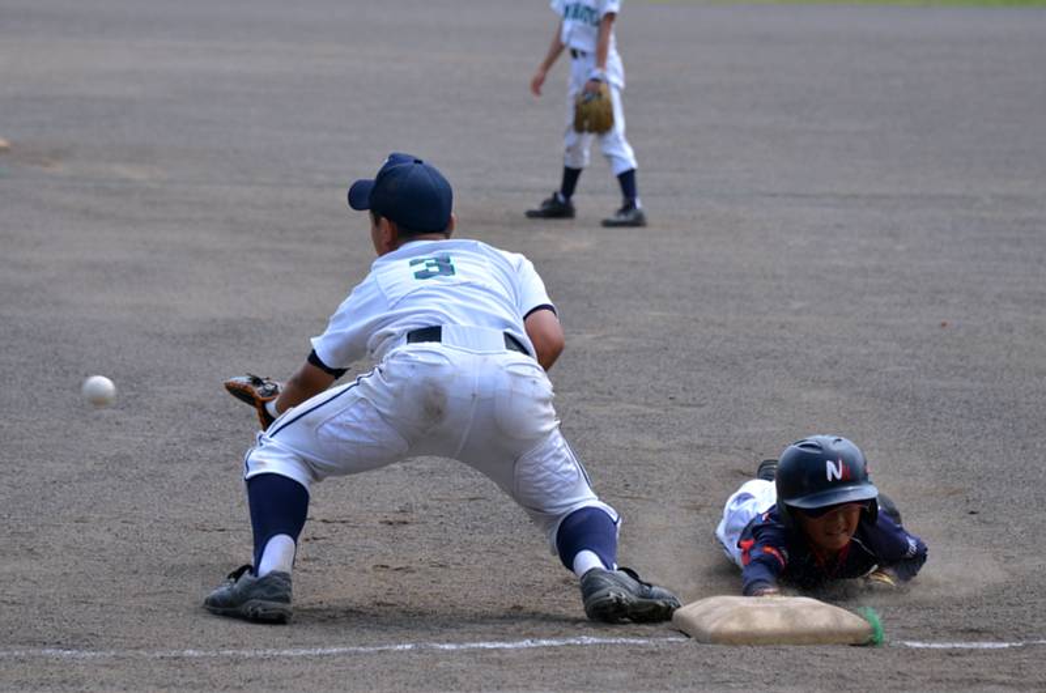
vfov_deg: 6.3
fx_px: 6307
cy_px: 346
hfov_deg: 9.5
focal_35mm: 218
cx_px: 523
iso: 400
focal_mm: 145
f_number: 5.6
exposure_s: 1/1250
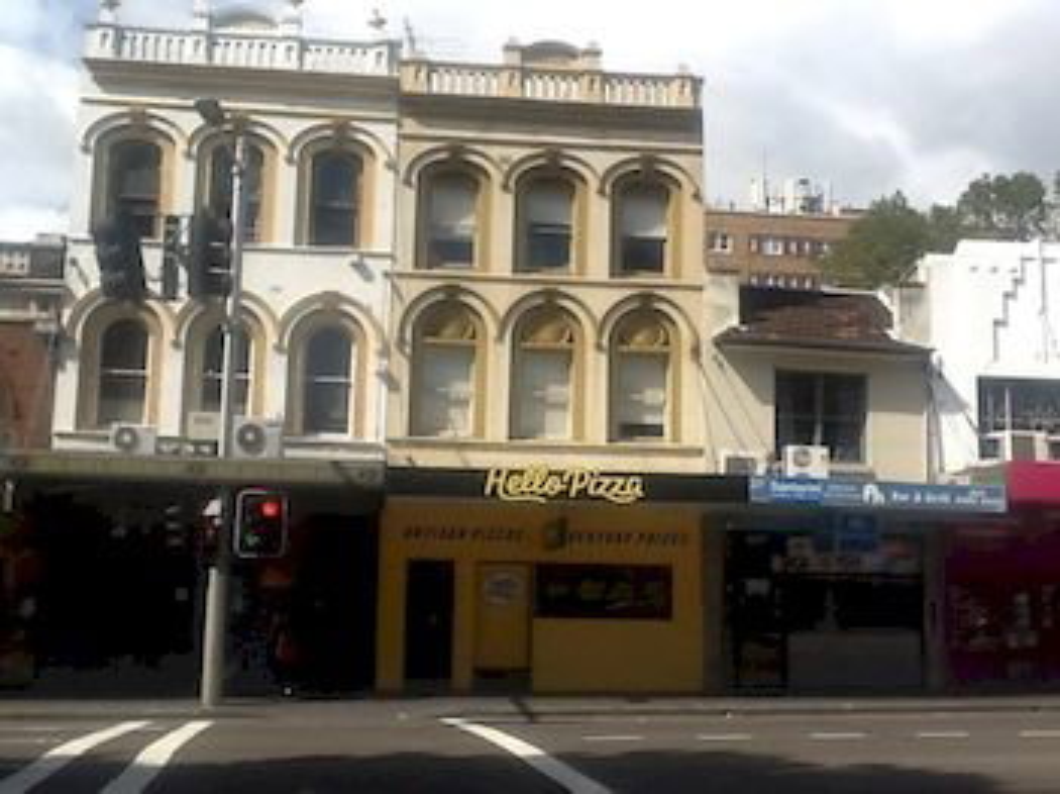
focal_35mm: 44
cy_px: 397
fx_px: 1346
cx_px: 530
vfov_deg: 32.8
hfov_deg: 43.0
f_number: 2.4
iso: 40
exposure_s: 1/1486
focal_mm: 2.03
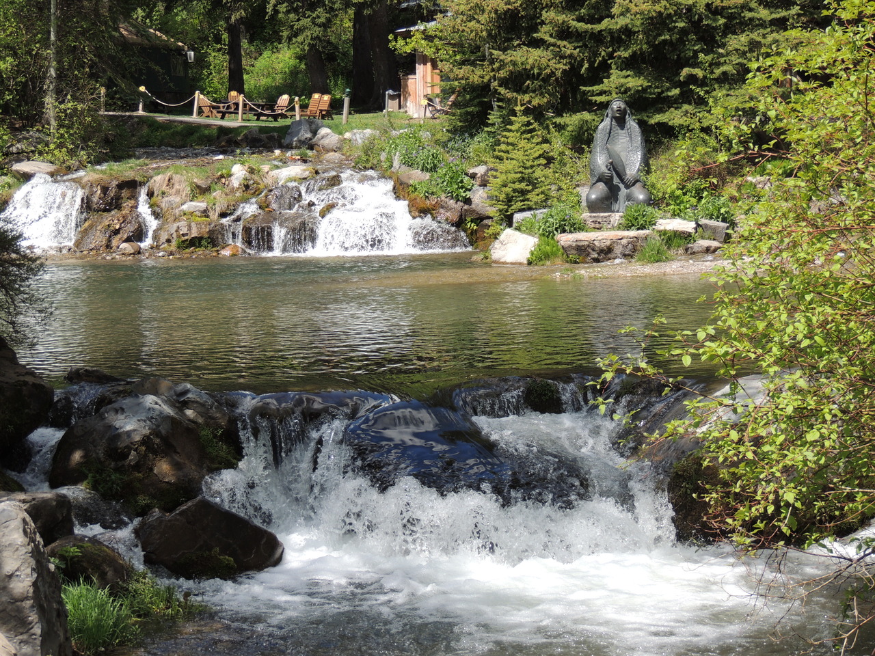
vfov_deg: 17.4
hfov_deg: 23.0
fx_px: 2149
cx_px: 438
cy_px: 328
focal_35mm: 85
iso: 100
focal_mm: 15.1
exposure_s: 1/400
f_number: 4
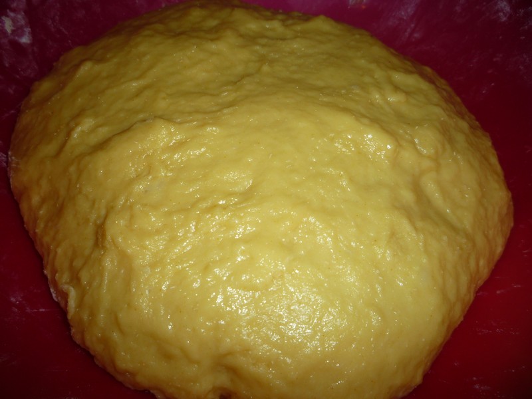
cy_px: 200
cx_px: 266
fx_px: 461
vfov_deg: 46.8
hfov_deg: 60.0
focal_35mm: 30
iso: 100
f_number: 4
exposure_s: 1/30
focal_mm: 5.2
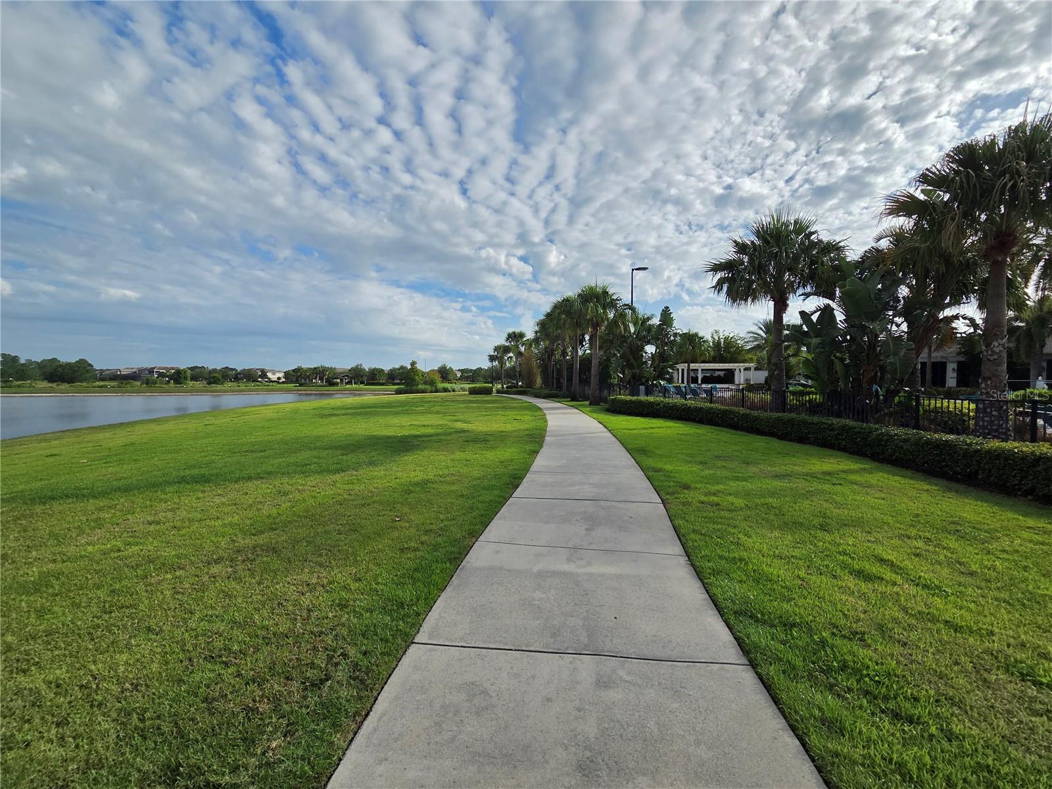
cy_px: 394
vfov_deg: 89.9
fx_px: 395
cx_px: 526
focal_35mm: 13
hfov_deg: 106.2
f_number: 2.2
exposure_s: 1/2621
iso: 50
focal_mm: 2.2
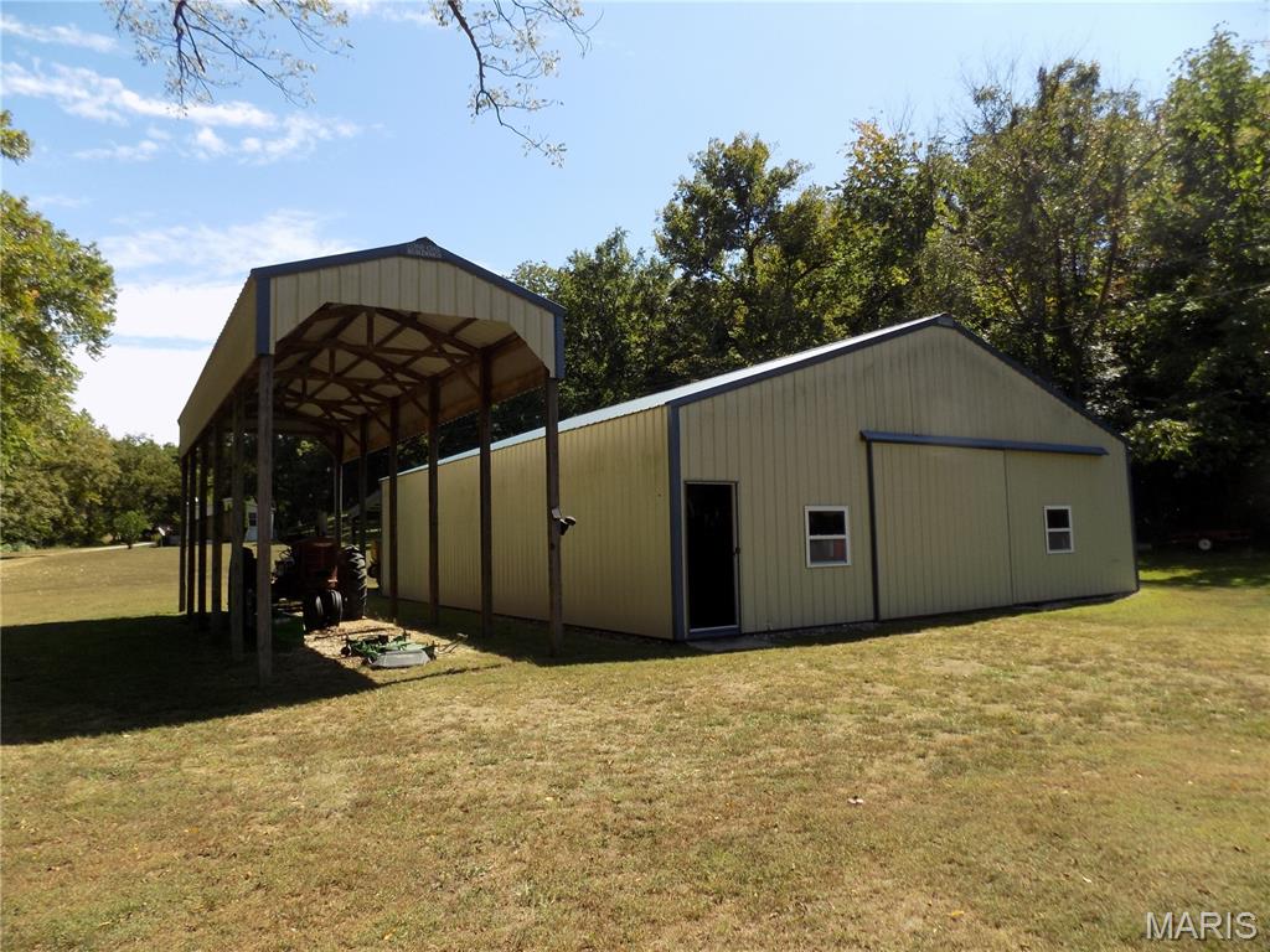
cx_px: 635
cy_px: 476
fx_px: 844
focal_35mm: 23
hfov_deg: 73.9
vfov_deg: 58.9
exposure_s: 1/640
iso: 80
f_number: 3.1
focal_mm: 4
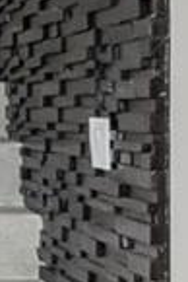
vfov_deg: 12.4
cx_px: -686
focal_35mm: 165
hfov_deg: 6.1
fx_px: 1289
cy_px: 109
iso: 400
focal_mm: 10
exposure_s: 1/10
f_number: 9
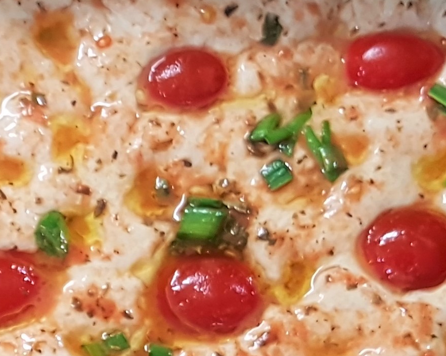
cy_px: 367
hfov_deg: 22.0
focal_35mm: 81
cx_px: -72
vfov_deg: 18.4
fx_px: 1069
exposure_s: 1/50
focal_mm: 4.2
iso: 250
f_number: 1.7
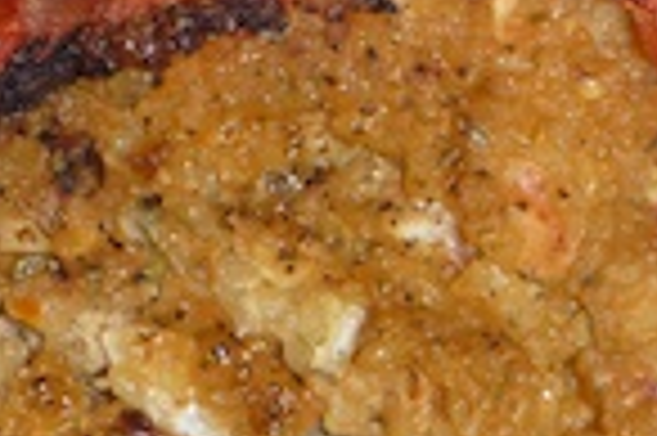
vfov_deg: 5.0
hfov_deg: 7.5
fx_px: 4940
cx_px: 828
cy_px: 533
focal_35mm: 271
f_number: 5.5
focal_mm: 13.4
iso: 125
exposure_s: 1/60
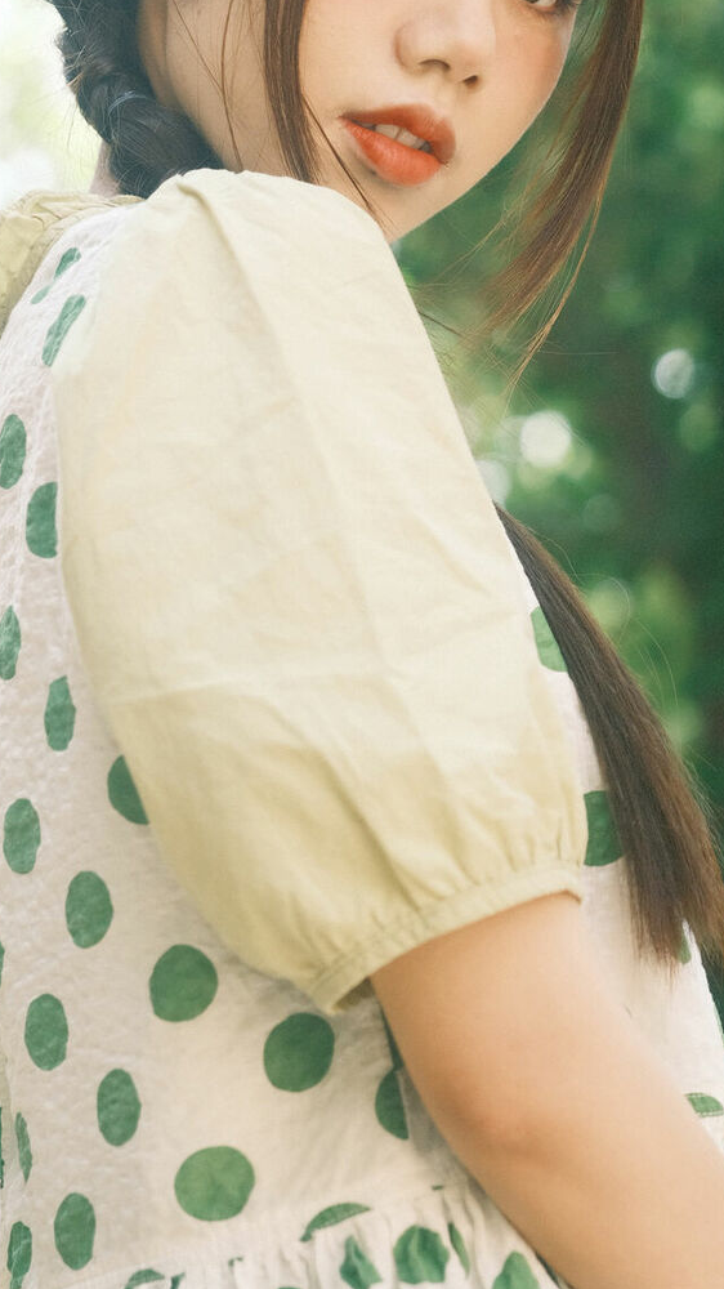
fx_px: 4679
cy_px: 400
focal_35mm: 137
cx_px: 317
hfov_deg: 8.8
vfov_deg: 15.6
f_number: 2.8
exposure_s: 1/250
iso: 320
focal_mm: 55
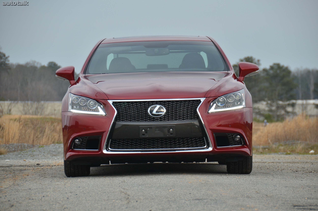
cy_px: 106
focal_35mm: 202
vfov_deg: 6.8
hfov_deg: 10.2
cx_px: 159
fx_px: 1785
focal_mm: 135
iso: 400
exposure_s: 1/1000
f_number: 5.6
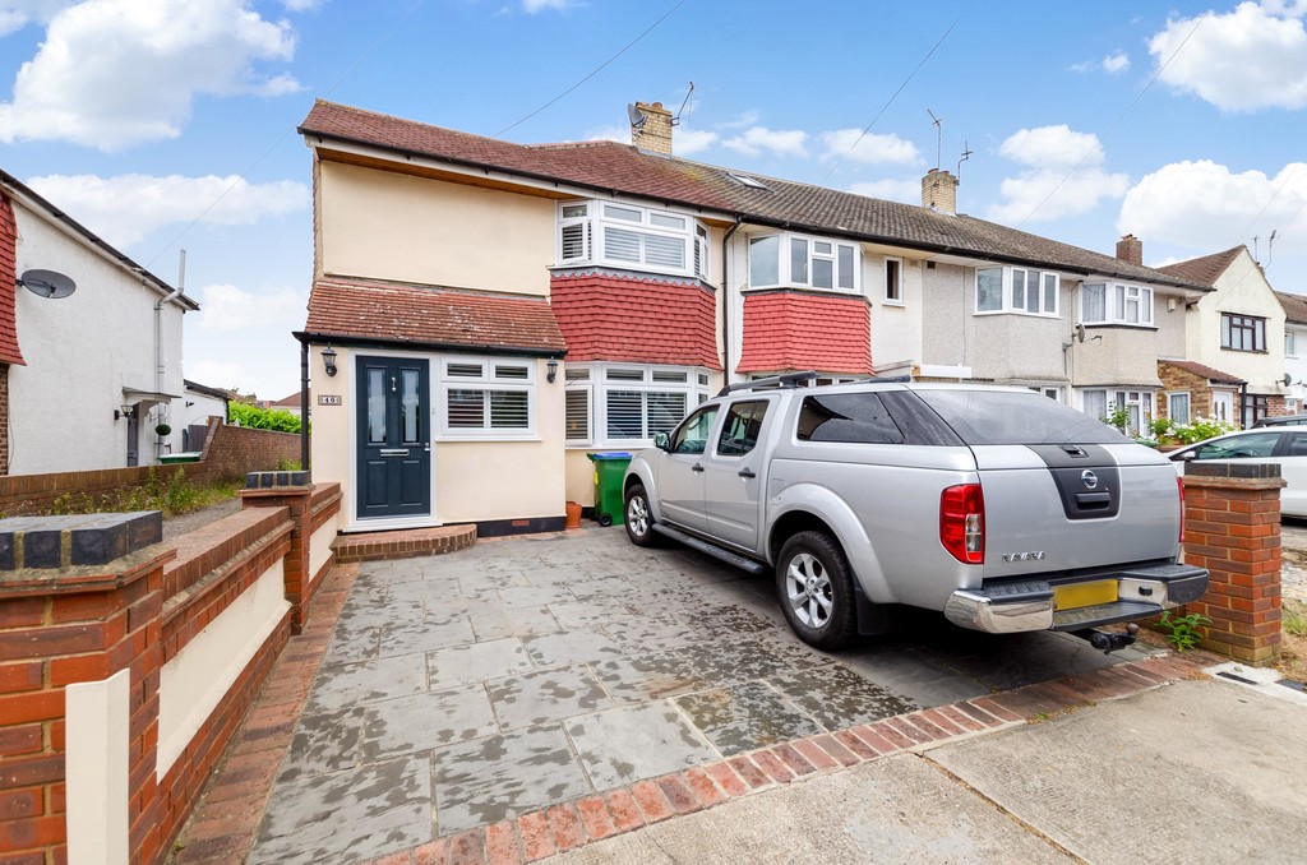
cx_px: 654
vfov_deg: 77.1
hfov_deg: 100.5
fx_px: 543
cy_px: 432
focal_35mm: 15
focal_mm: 10
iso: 320
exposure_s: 1/250
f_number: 7.1
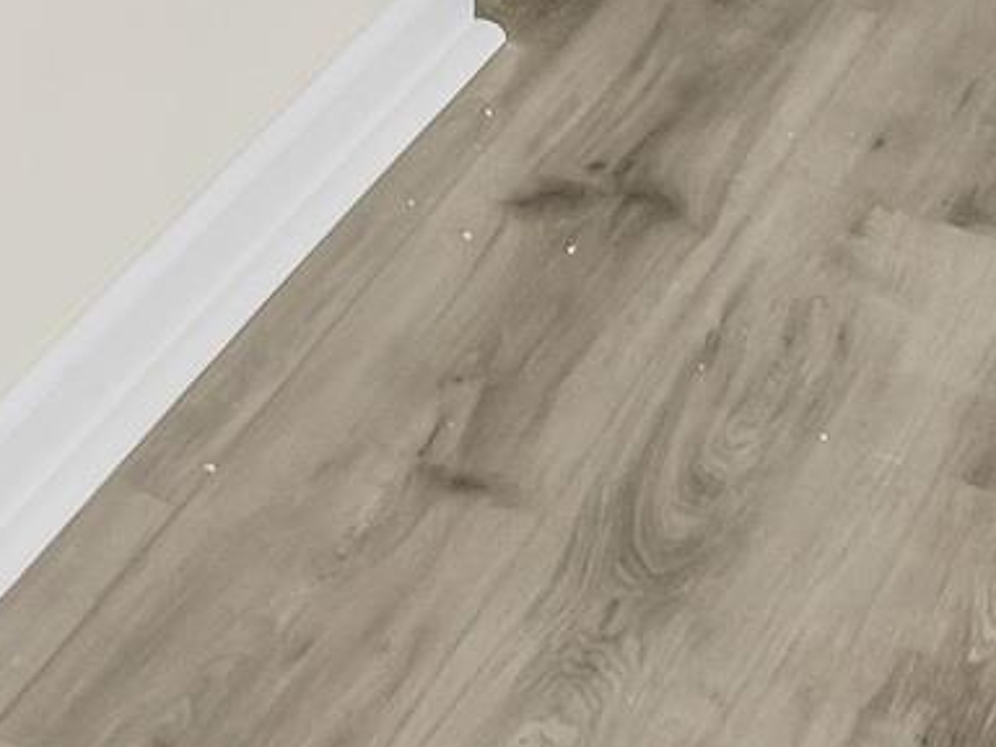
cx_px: -851
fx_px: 3539
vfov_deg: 9.3
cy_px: -1547
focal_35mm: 123
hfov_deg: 14.0
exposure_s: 1/50
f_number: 7.1
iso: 320
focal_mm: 16
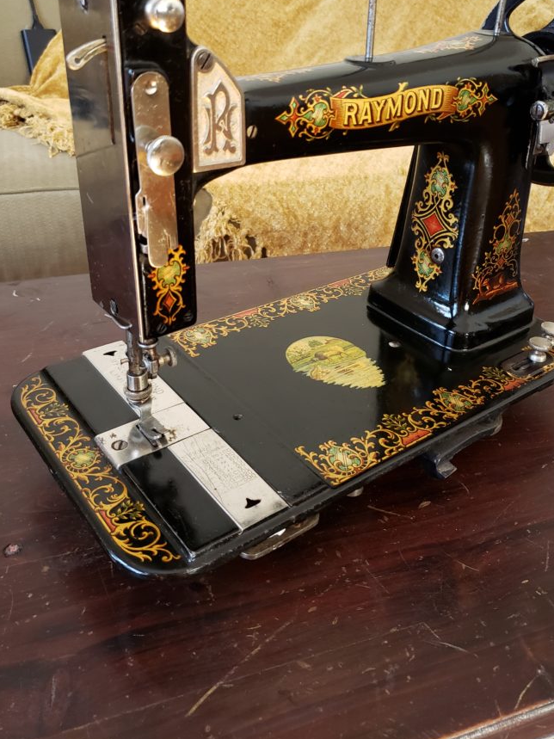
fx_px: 662
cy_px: 304
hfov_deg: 45.3
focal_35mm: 31
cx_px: 314
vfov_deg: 58.0
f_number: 1.5
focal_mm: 4.3
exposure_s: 1/50
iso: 250
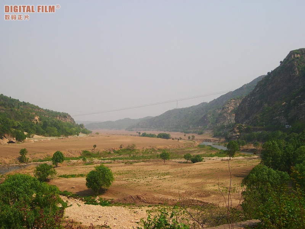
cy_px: 114
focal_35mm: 38
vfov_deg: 37.7
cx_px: 152
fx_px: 335
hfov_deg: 49.0
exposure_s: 1/151
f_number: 7.6
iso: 100
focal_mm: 8
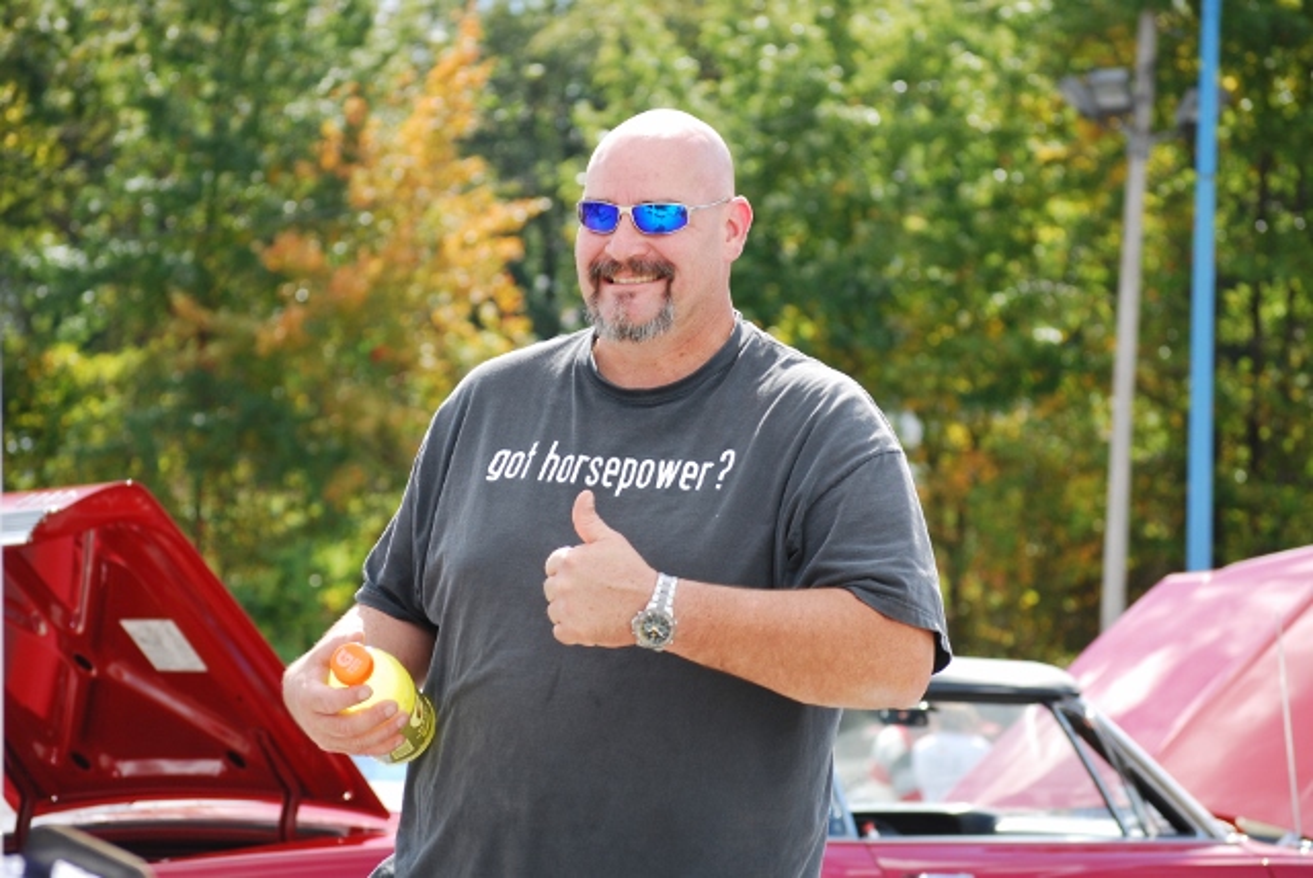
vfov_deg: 11.2
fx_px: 4490
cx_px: 656
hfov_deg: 16.6
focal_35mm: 123
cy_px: 439
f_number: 5
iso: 200
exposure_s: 1/400
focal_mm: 82
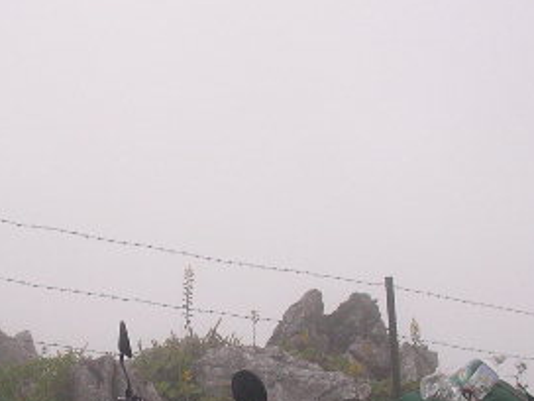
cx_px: 151
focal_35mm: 87
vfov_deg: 16.7
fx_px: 1342
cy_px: 366
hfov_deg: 22.3
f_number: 2.8
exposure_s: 1/50
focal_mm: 5.7
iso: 100
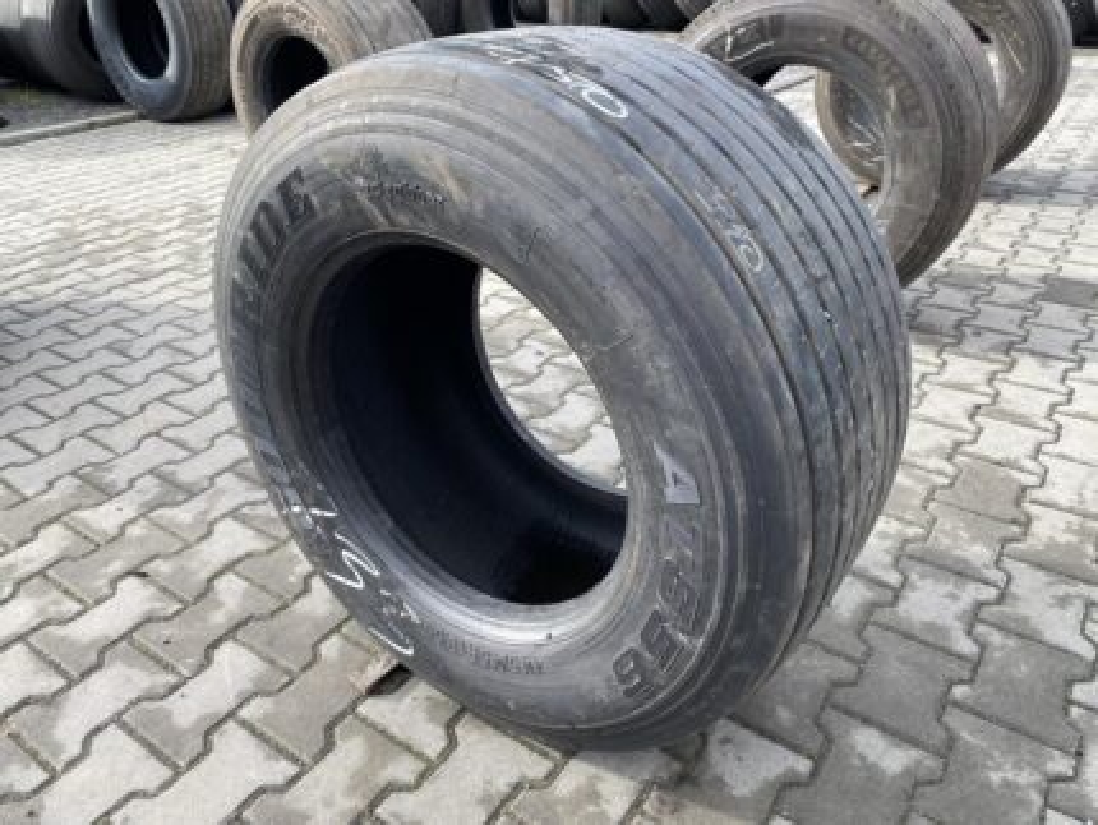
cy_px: 412
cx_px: 549
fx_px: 825
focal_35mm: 26
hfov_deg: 67.3
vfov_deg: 53.1
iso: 32
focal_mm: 4.25
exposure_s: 1/270
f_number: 1.8
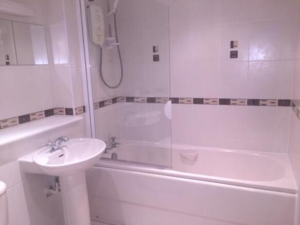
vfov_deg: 48.2
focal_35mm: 29
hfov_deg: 61.7
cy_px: 112
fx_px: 251
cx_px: 150
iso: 64
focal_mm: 4.15
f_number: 2.2
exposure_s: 1/33
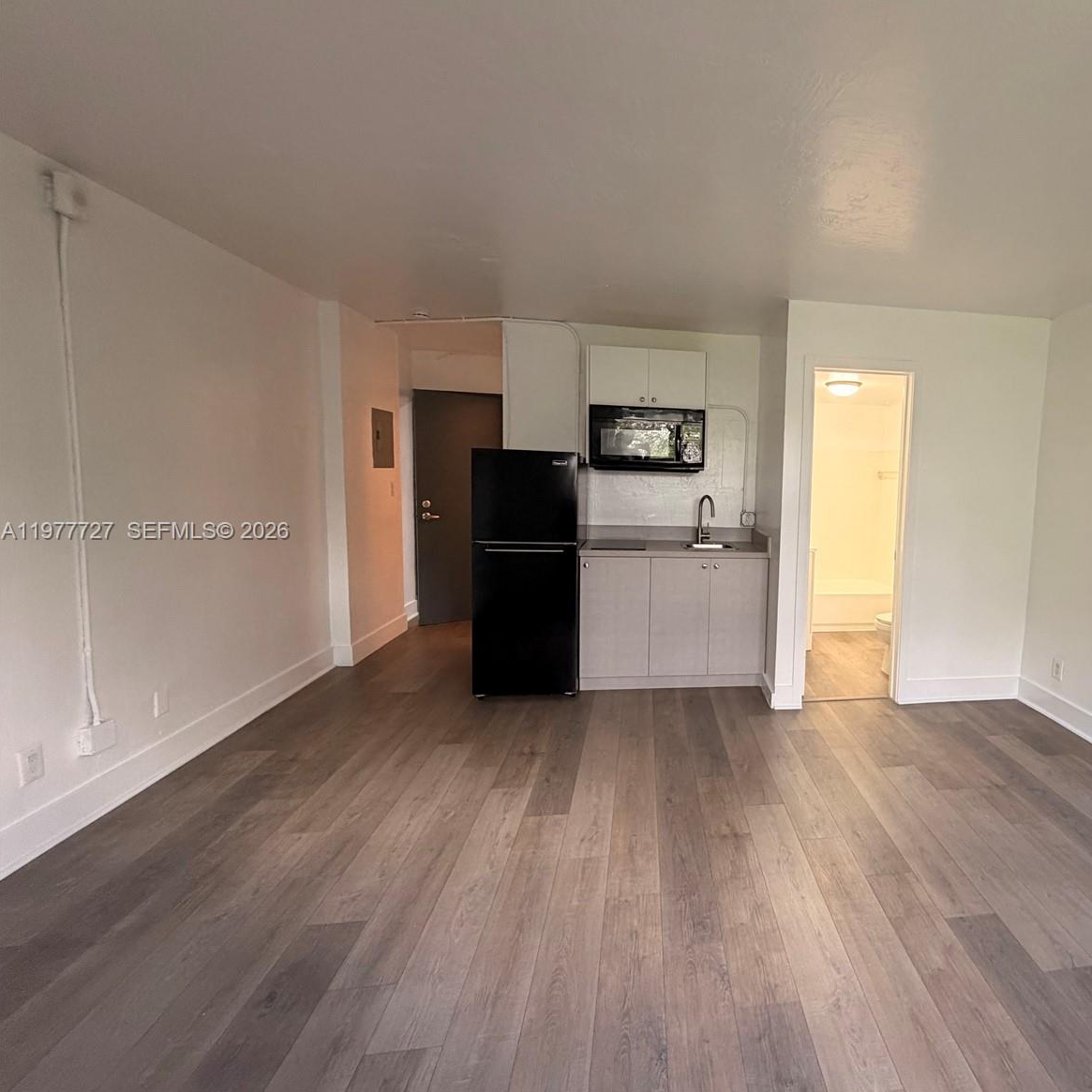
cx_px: 747
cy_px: 532
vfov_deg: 84.0
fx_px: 607
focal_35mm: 17
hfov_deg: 80.5
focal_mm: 2.22
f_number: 2.2
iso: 250
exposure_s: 1/60
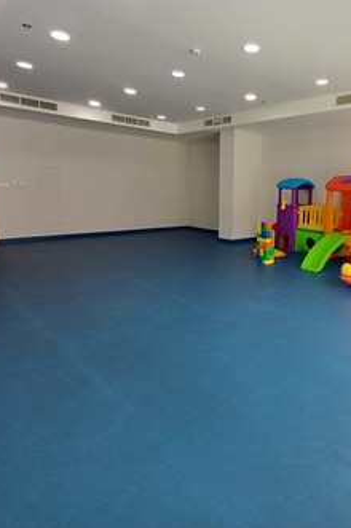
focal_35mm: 23
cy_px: 259
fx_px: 337
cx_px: 243
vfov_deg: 76.1
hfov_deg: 53.5
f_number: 2.2
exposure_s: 1/50
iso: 100
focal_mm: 1.64
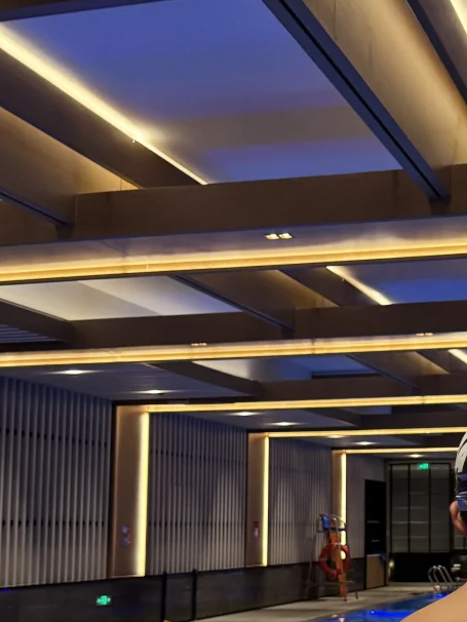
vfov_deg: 33.4
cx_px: 481
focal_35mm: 57
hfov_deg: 24.4
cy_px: 422
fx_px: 1025
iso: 400
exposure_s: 1/53
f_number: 1.78
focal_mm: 6.76
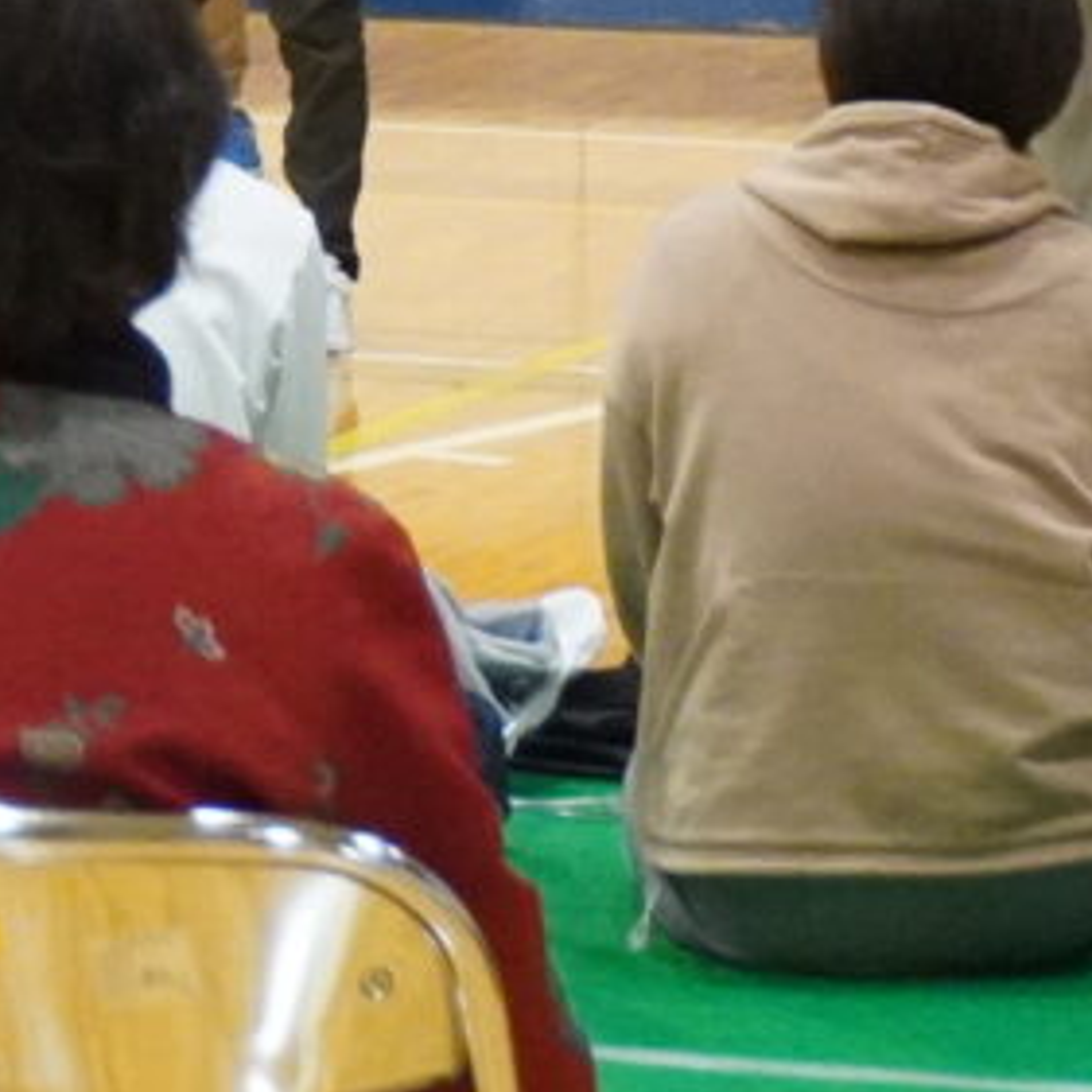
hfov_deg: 5.8
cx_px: -1057
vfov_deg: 5.9
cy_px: -832
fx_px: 10493
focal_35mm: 294
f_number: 5.6
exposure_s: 1/160
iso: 6400
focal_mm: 36
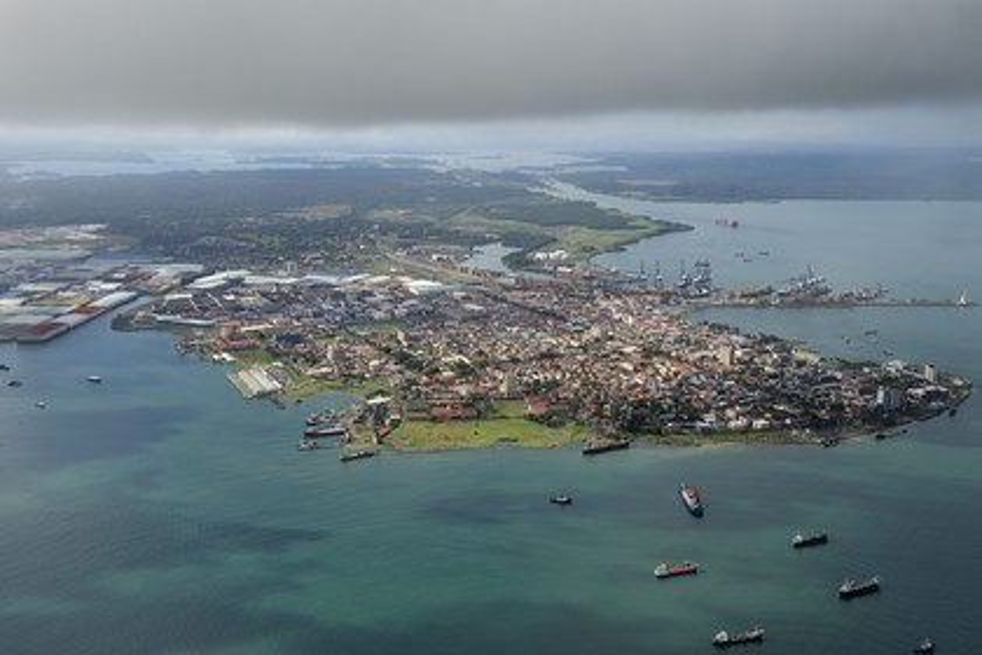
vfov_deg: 38.9
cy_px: 328
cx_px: 491
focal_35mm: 34
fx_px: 927
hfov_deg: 55.8
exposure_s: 1/500
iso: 200
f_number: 10
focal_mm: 34
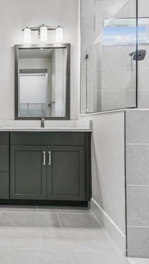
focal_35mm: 25
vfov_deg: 74.0
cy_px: 128
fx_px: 176
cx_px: 17
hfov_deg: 42.5
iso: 100
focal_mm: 10
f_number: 7.1
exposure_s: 1/15
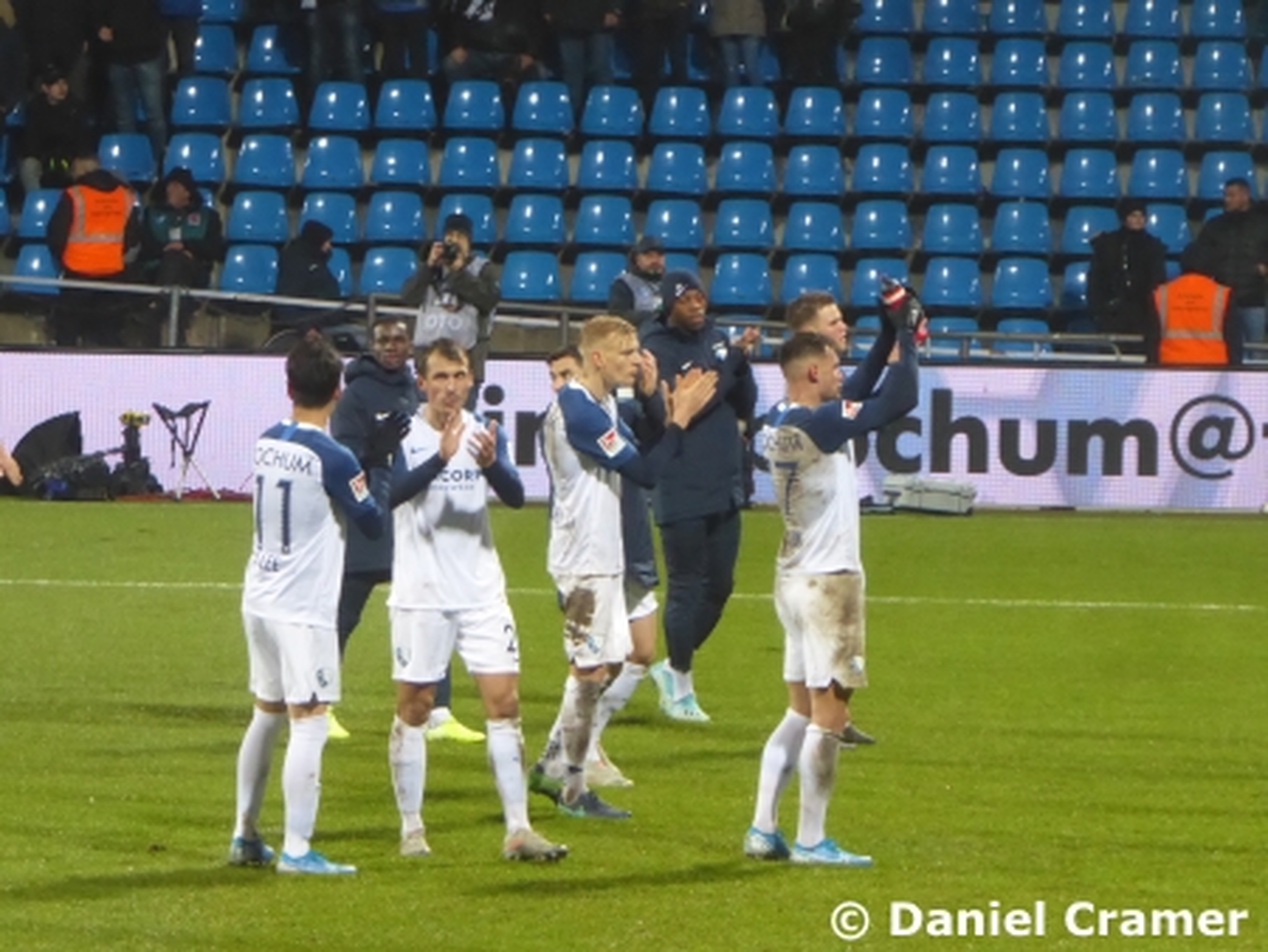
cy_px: 476
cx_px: 634
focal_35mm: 347
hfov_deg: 5.7
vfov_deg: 4.3
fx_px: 12718
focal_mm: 62.1
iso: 1000
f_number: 6
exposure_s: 1/100
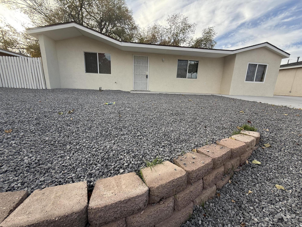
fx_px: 122
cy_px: 114
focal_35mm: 14
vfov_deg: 85.7
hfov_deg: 102.1
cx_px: 151
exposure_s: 1/248
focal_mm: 2.22
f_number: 2.2
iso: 50
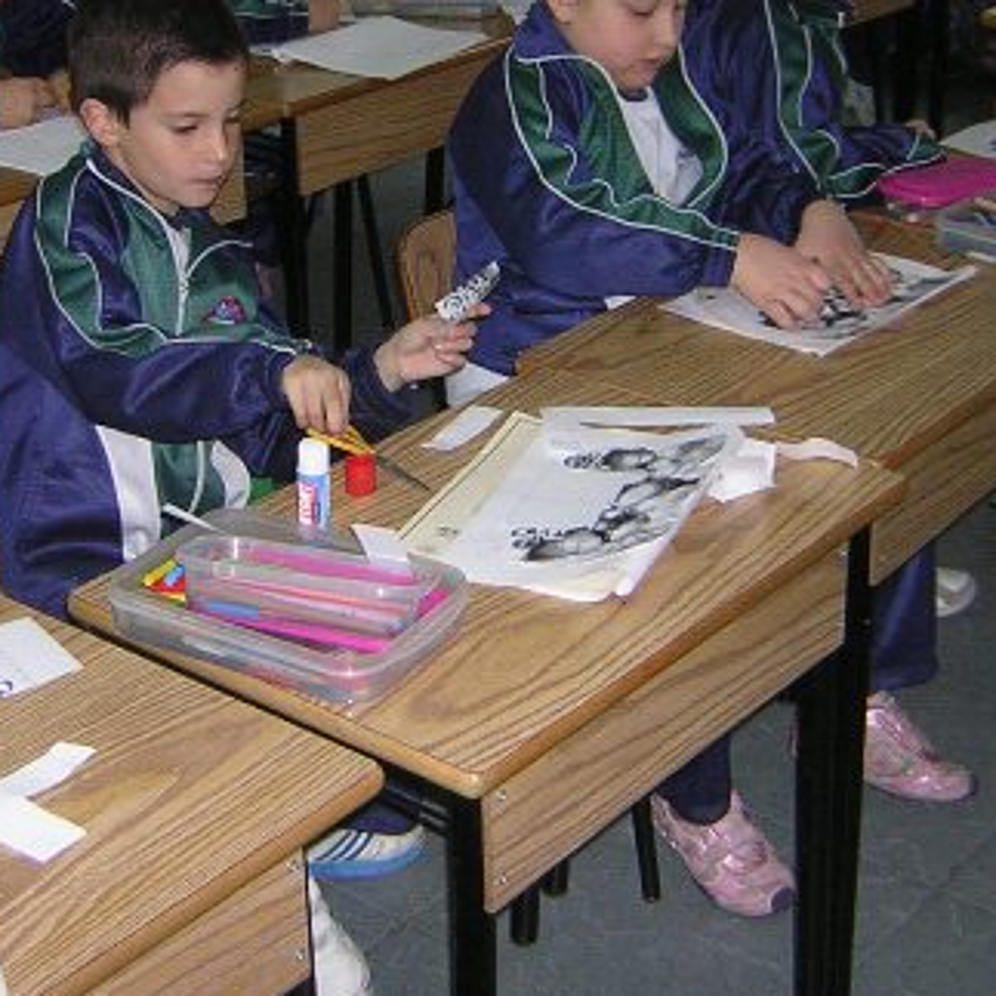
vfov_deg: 27.1
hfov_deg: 27.3
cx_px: 506
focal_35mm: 63
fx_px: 2051
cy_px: 296
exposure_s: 1/60.1
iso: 70
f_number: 2.6
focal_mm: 4.7
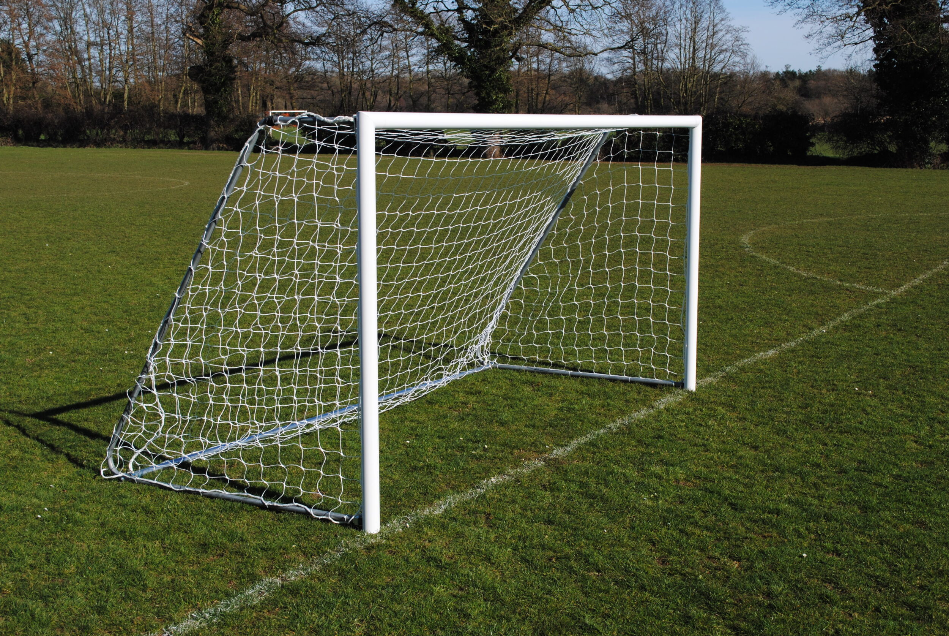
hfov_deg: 38.8
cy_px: 318
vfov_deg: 26.6
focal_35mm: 51
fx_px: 1346
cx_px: 474
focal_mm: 34
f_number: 9
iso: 100
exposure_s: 1/320
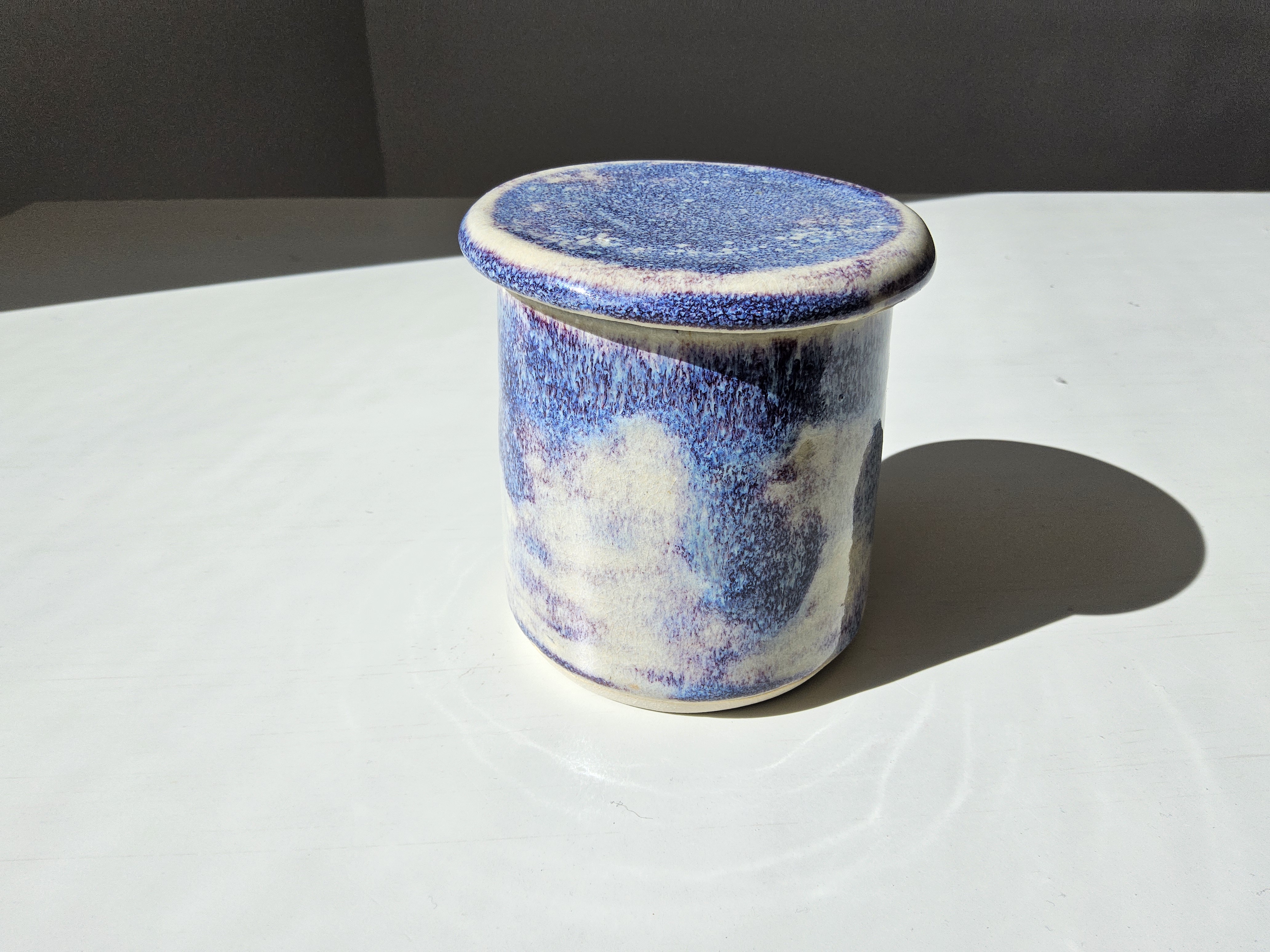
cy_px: 476
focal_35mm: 23
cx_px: 635
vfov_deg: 58.9
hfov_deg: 73.9
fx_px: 844
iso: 32
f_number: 2
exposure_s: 1/190
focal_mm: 3.08
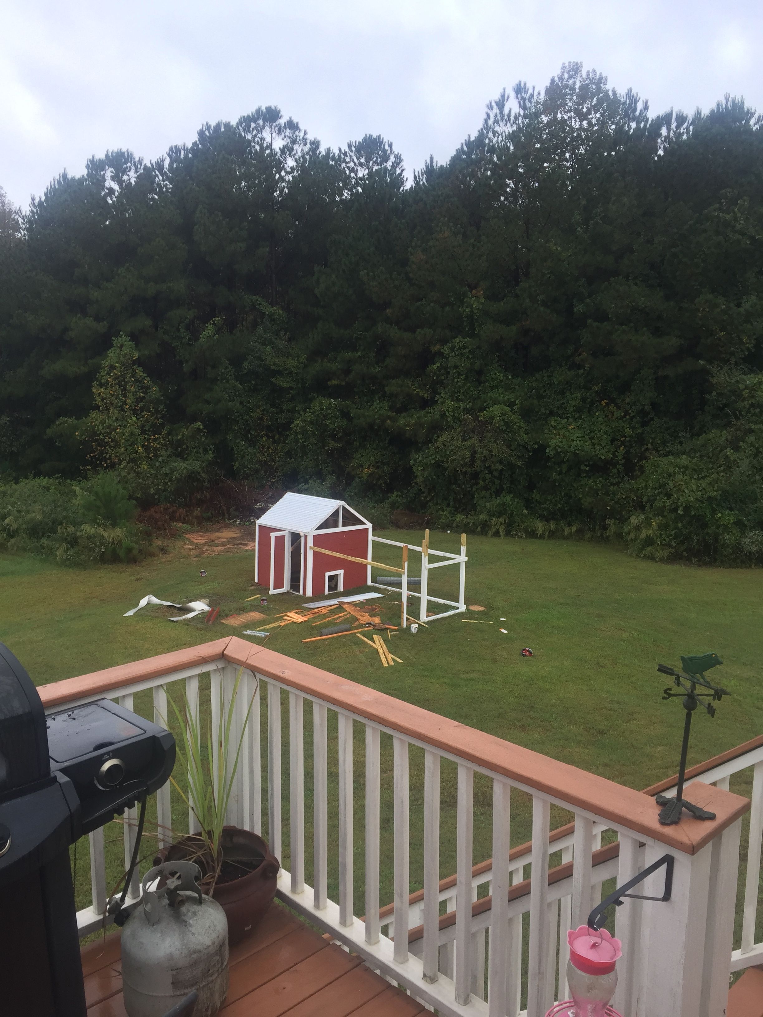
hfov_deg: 48.2
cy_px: 508
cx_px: 382
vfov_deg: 61.7
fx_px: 852
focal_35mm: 29
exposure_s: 1/120
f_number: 2.2
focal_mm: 4.15
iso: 32
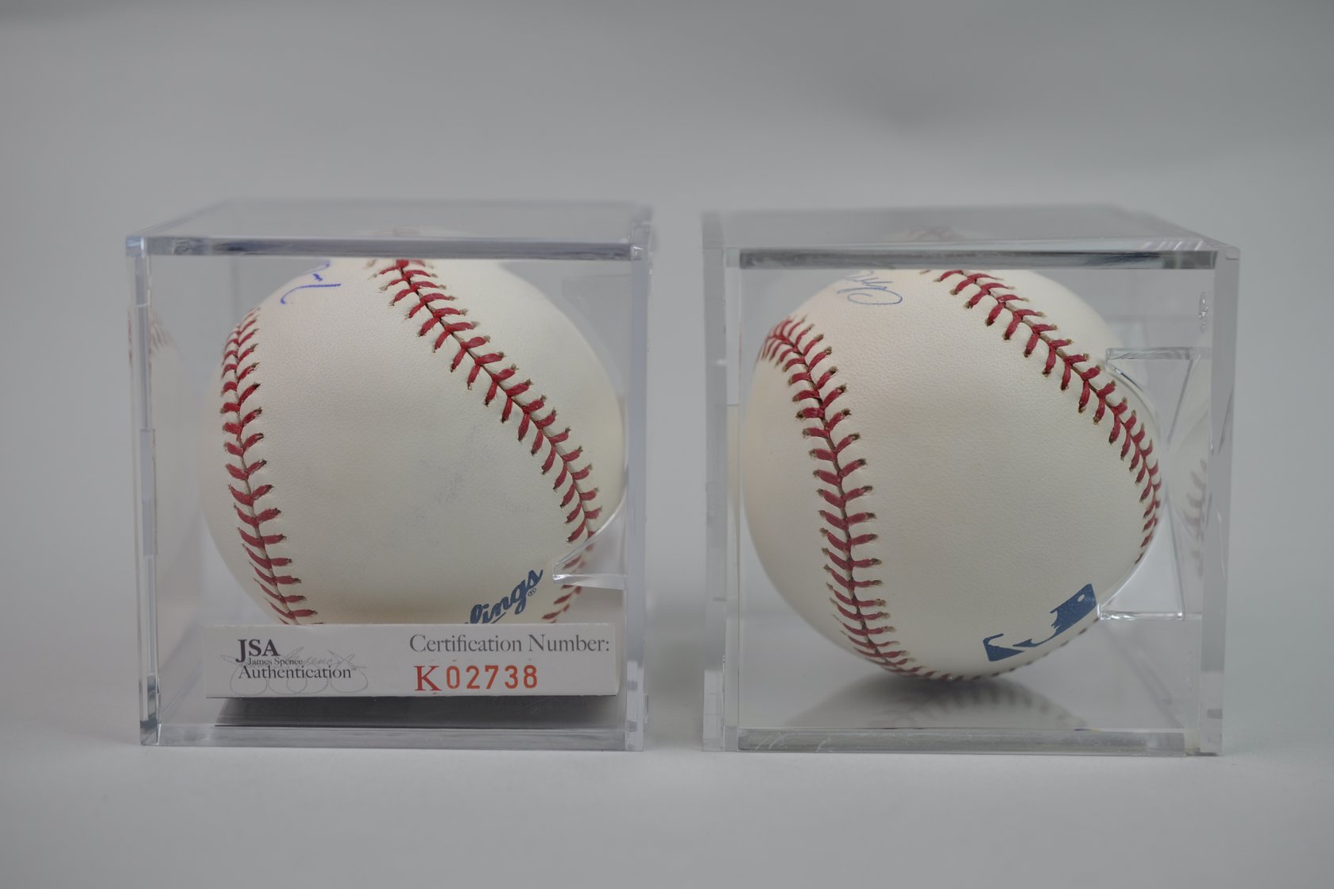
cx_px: 665
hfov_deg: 32.9
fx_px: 2260
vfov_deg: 22.3
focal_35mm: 61
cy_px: 441
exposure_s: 1/80
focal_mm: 40
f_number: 4.5
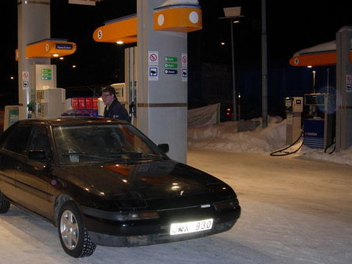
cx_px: 120
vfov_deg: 26.5
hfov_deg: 34.6
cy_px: 157
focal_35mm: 55
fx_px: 560
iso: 200
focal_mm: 7.8
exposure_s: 1/161
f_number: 2.8
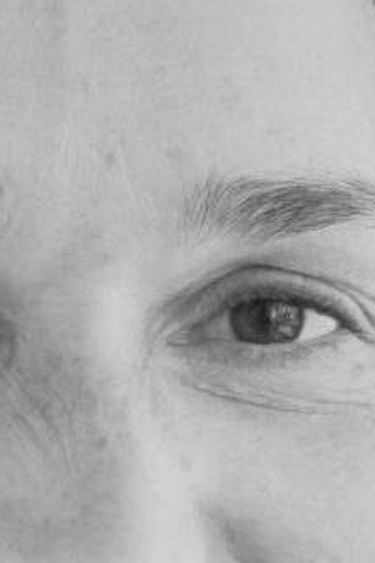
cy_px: 740
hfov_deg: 3.5
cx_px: -188
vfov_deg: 5.3
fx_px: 6062
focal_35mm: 388
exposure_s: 1/250
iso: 200
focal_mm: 50
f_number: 1.8
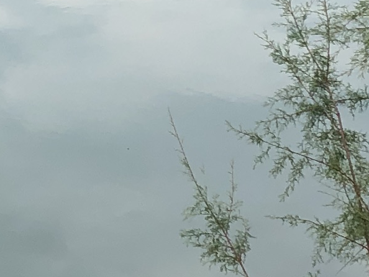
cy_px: -153
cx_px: -72
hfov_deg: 10.2
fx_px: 2026
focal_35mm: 190
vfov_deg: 7.7
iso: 20
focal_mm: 3.99
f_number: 1.8
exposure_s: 1/1245
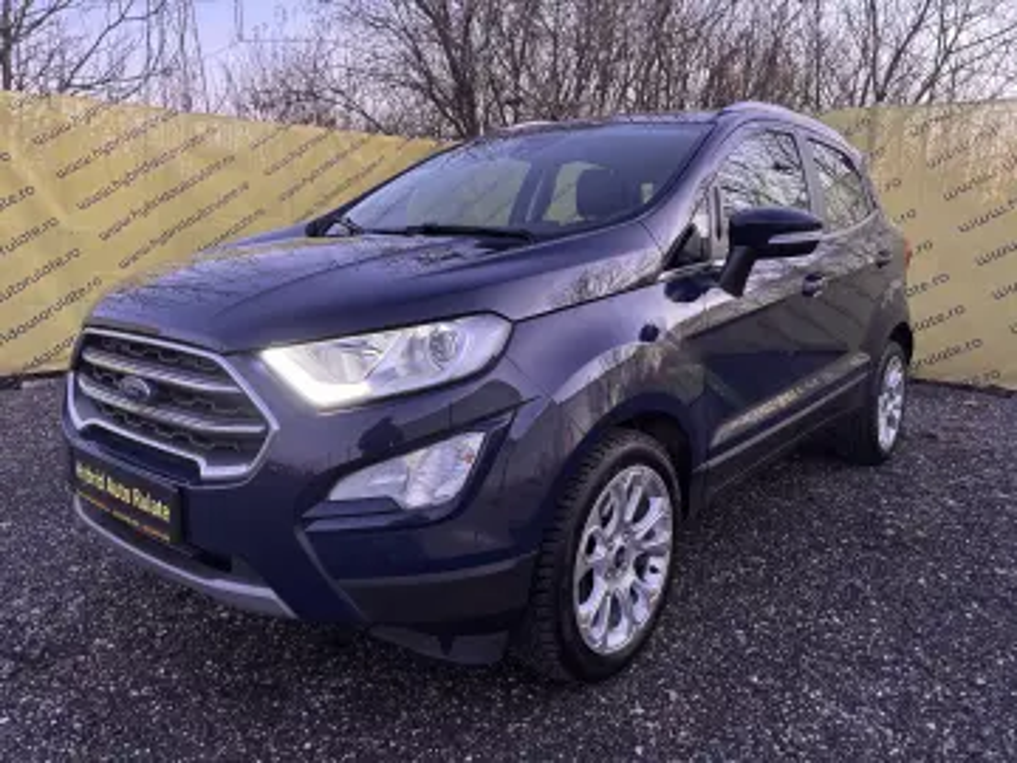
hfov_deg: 67.3
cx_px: 508
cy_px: 382
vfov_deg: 53.1
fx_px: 764
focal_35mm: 26
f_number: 1.6
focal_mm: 5.96
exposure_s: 1/50
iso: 200
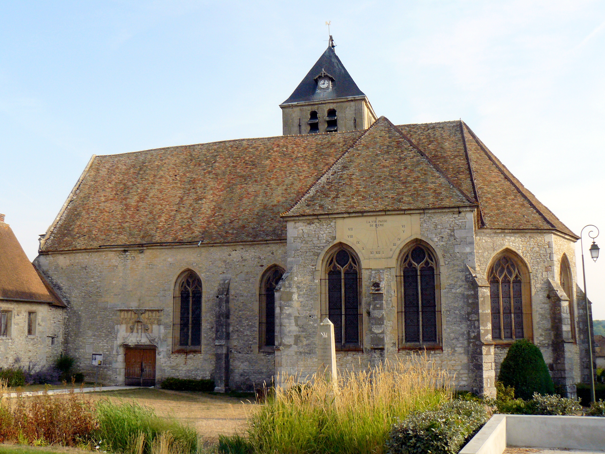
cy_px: 227
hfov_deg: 51.4
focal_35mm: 36
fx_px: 629
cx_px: 302
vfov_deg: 39.7
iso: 200
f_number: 5.6
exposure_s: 1/320
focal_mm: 6
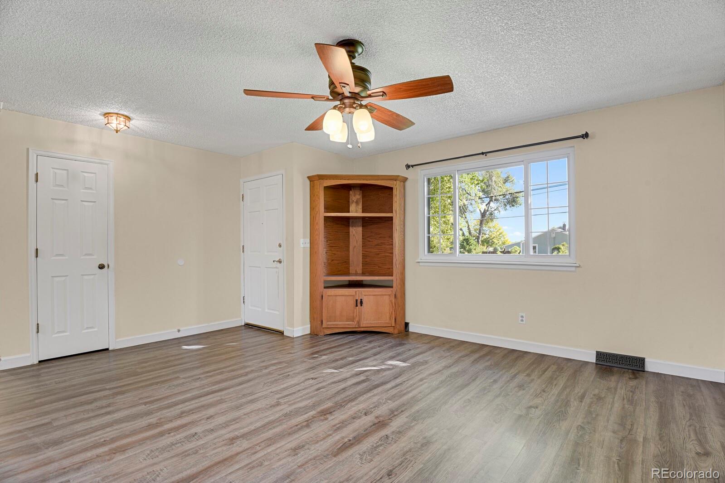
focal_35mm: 17
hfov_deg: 93.3
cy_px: 242
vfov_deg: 70.4
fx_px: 342
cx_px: 362
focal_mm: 17
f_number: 8
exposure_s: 3
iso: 250
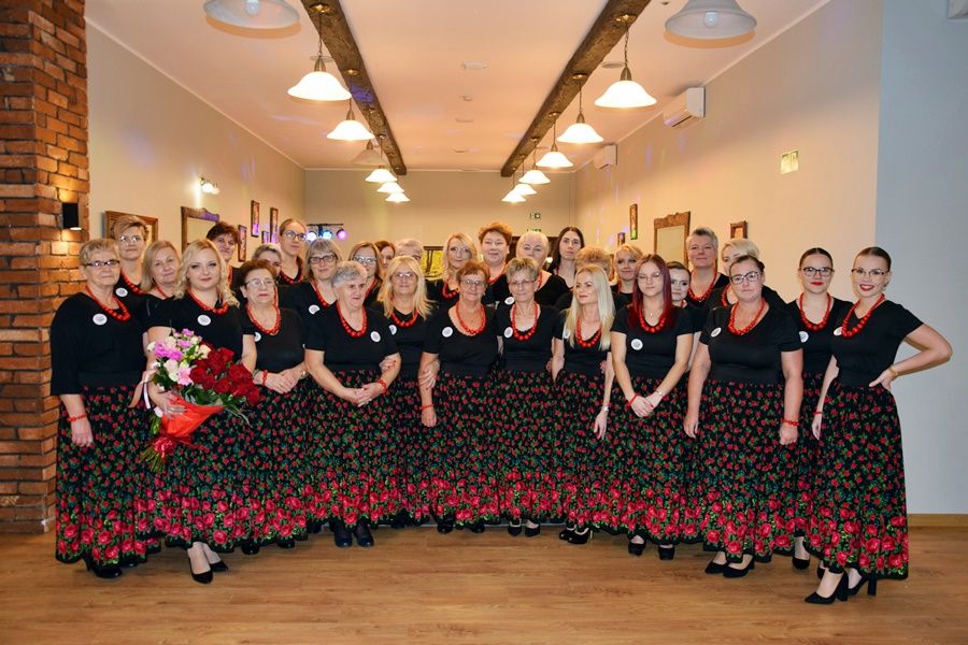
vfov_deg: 41.7
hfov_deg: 59.5
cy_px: 322
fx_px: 847
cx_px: 484
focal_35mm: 32
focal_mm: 21
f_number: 4.5
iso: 800
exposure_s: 1/80
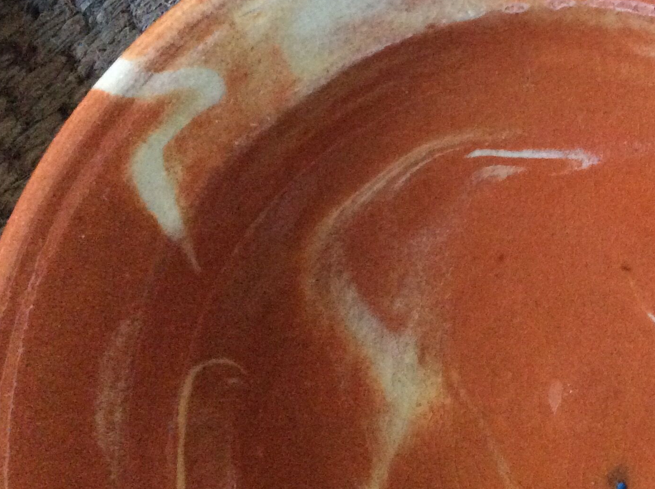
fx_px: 1134
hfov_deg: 30.9
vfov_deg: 23.9
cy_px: 88
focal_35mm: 60
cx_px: 580
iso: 400
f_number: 2.4
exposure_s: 1/17
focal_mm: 3.3
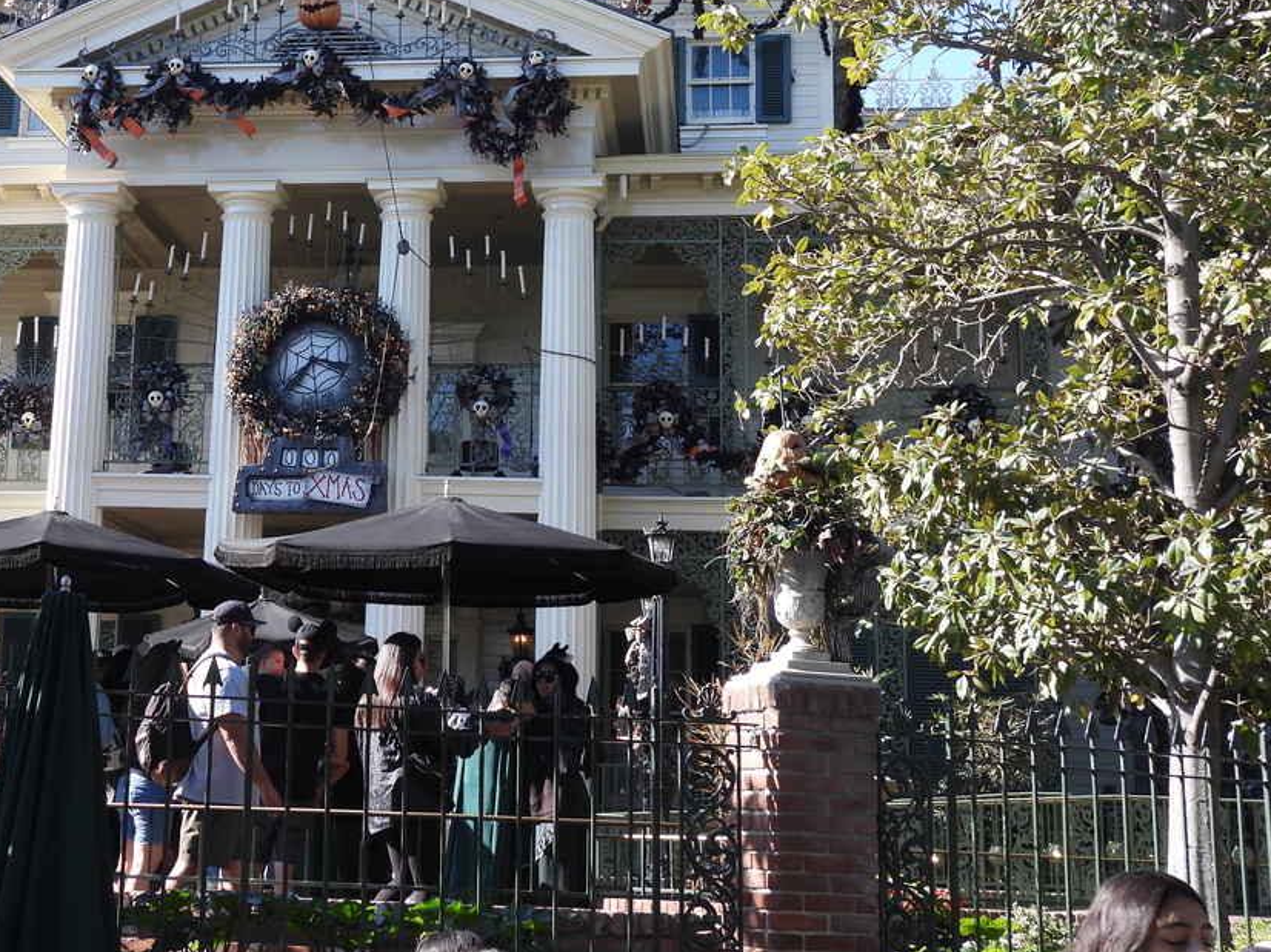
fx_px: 2276
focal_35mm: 62
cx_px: 337
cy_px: 300
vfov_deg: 23.5
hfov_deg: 30.7
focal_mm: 7.1
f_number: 3.2
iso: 100
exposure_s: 1/400
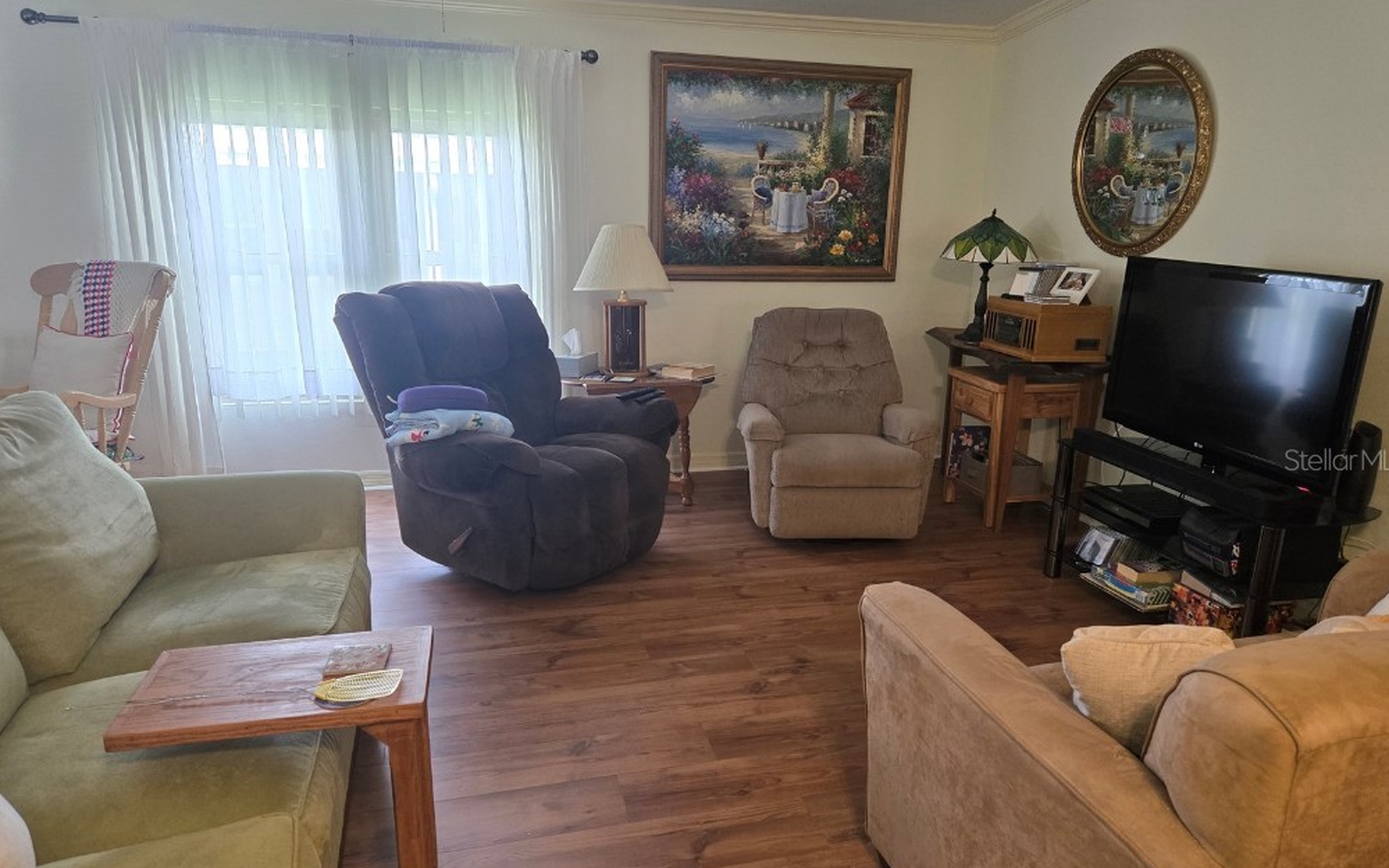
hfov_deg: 72.6
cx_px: 704
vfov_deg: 49.2
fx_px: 946
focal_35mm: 25
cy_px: 459
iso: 400
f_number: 1.8
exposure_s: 1/120
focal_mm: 5.4
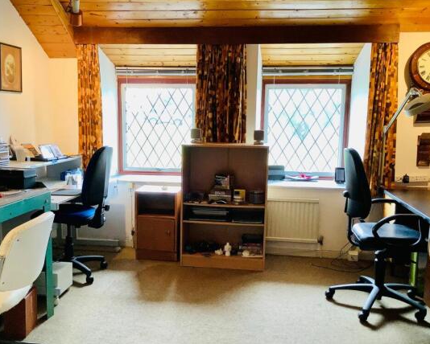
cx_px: 206
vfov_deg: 44.6
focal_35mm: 33
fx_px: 420
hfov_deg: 54.2
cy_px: 174
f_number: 2.4
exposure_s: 1/50
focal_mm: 3.3
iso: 80
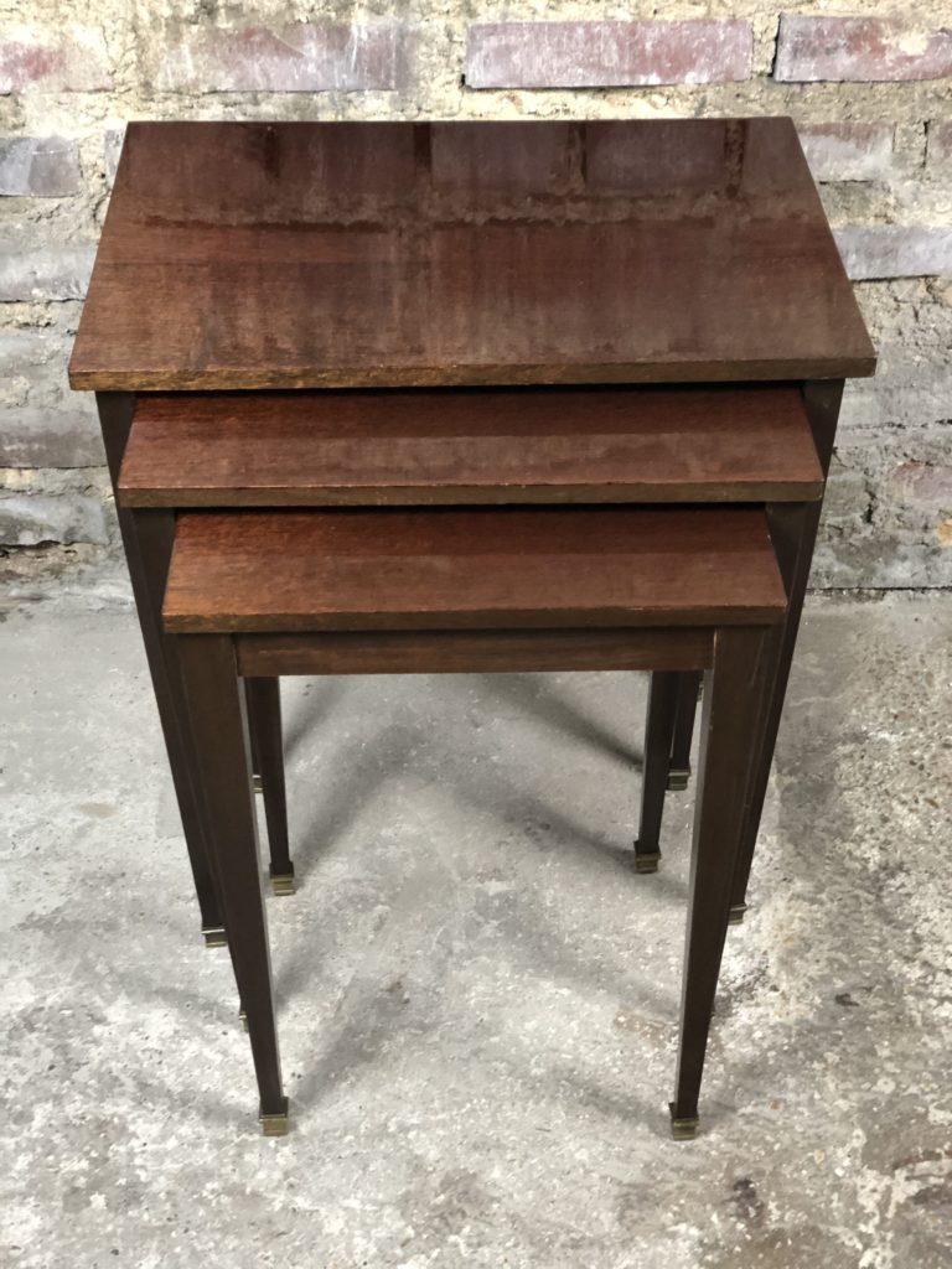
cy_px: 634
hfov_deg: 28.0
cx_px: 476
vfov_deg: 36.8
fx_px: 1907
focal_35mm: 52
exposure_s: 1/25
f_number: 2.4
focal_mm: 6
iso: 160
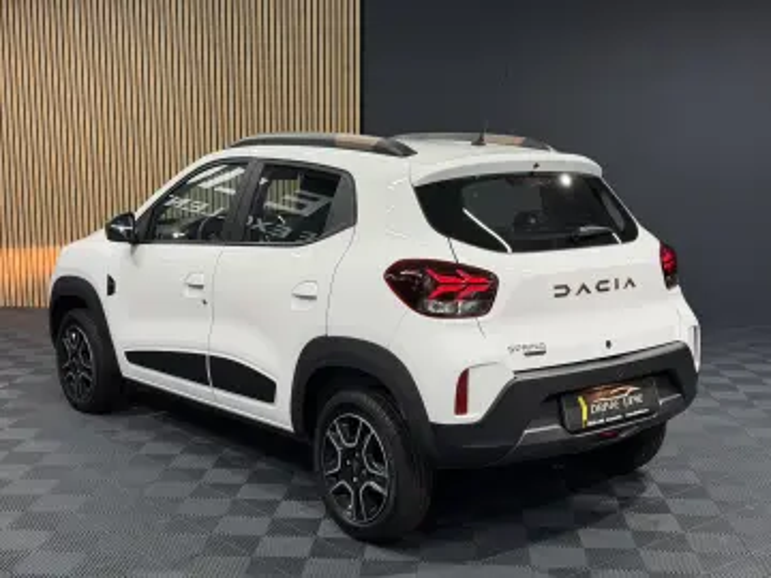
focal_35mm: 48
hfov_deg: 39.7
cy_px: 289
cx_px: 386
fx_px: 1069
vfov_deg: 30.3
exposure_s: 1/100
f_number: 1.78
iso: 100
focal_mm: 6.76
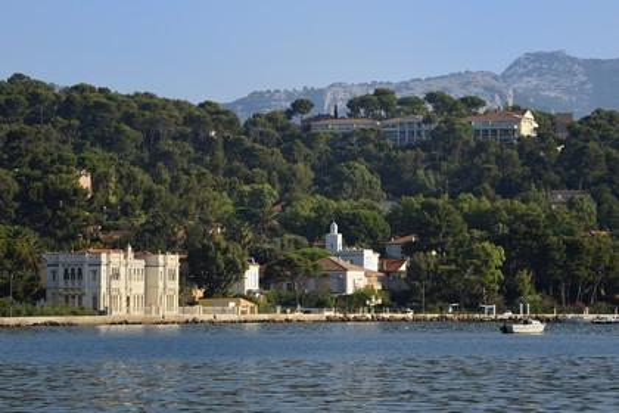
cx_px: 310
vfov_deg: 6.9
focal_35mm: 200
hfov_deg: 10.3
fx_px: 3439
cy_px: 206
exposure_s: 1/320
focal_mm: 200
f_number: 13
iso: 200
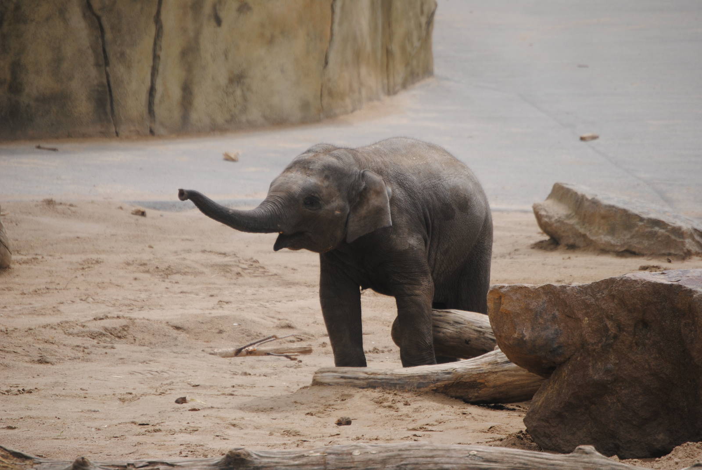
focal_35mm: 300
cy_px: 235
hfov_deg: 6.9
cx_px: 351
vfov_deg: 4.6
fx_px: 5857
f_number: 5.6
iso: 200
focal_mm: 200
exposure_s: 1/800
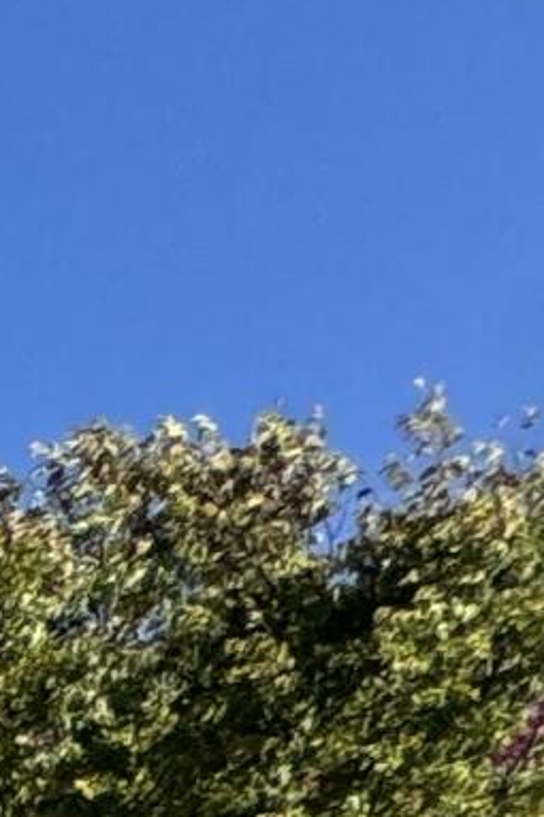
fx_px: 2586
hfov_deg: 5.6
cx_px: -2496
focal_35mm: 114
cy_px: 1960
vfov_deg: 13.3
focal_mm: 2.22
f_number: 2.2
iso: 50
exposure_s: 1/1126
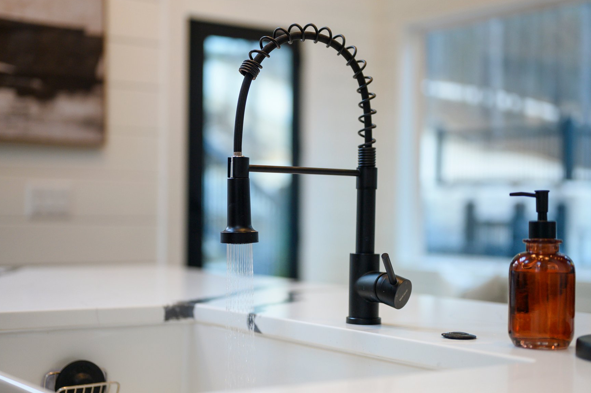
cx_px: 284
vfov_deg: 22.9
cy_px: 206
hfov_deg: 34.0
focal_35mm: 59
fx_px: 968
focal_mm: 50
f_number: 1.8
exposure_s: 1/320
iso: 400
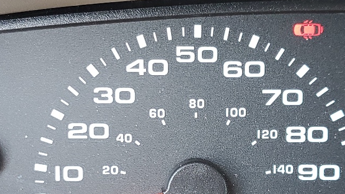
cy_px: 151
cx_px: 157
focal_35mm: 70
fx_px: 640
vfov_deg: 17.1
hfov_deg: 30.1
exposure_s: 1/60.2
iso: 98
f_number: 1.5
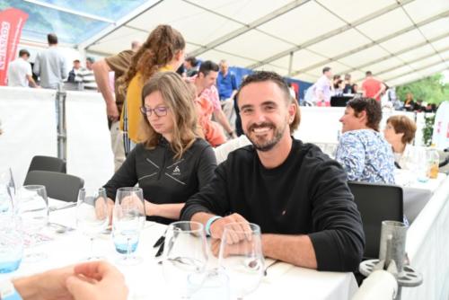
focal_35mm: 32
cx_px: 224
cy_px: 150
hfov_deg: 57.9
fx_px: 406
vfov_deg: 40.6
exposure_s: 1/125
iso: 800
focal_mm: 32.5
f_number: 4.8
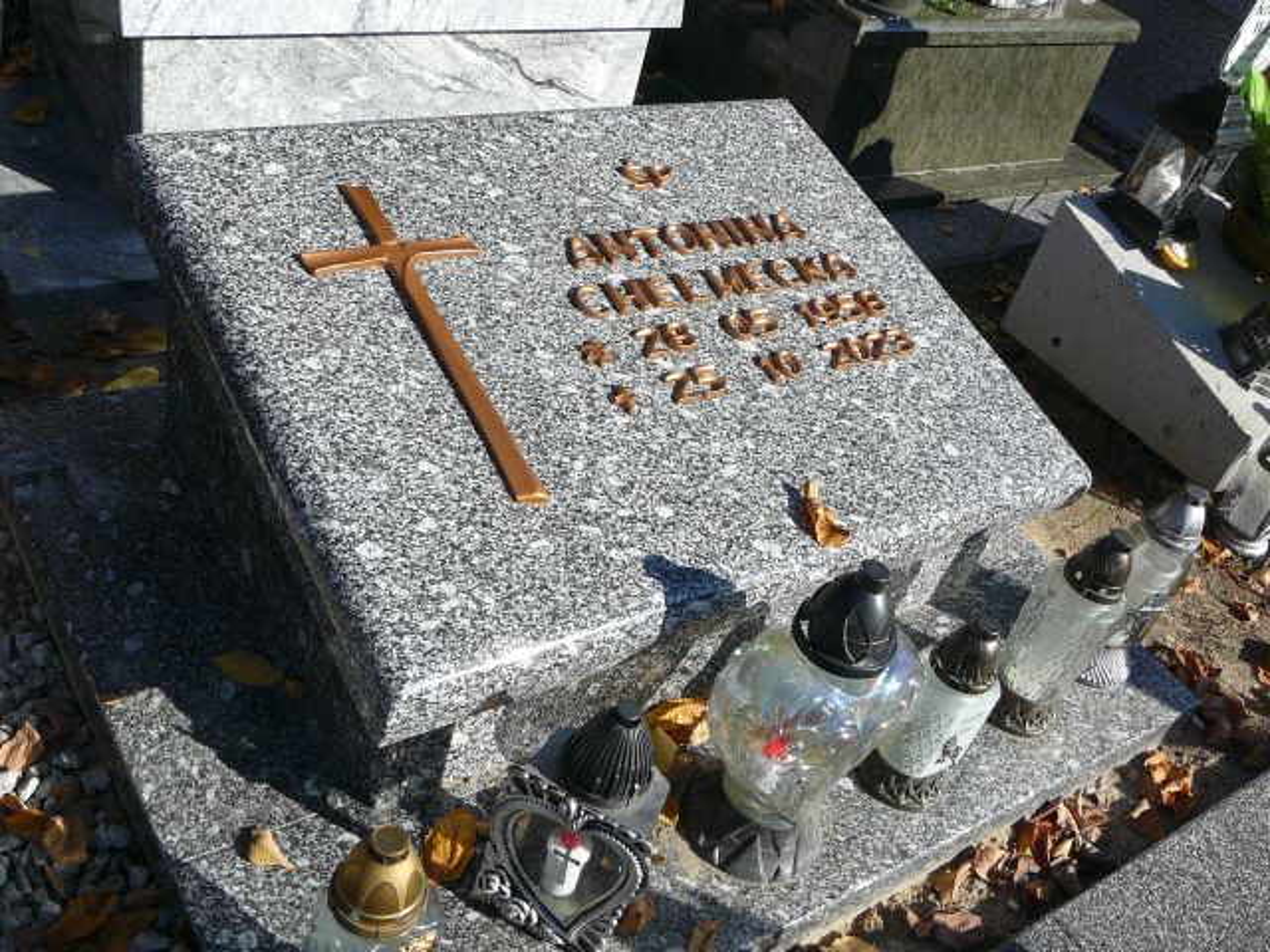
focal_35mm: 35
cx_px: 635
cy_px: 476
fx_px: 1284
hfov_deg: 52.6
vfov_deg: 40.7
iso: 80
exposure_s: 1/320
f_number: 5
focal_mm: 5.2
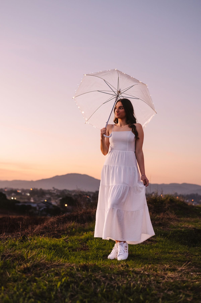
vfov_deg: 39.6
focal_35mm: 50
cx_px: 100
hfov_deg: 27.0
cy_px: 152
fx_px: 419
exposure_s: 1/160
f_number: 2.5
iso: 1250
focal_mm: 50
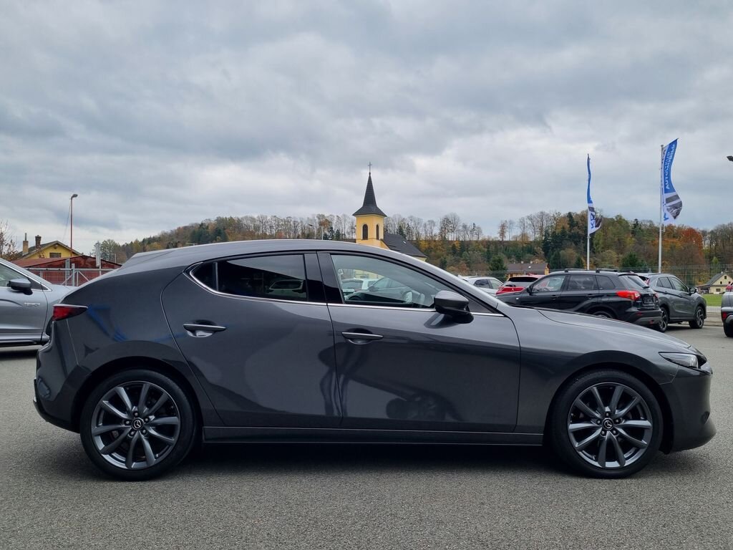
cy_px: 275
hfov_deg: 67.3
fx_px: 551
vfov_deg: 53.1
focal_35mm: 26
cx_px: 366
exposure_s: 1/708
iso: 50
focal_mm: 5.4
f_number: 1.8
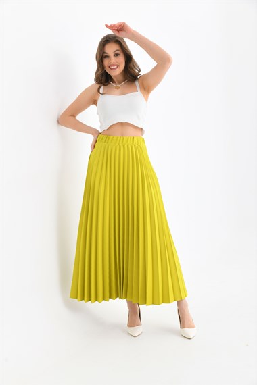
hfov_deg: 29.2
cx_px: 128
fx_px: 493
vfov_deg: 42.7
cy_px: 192
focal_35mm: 46
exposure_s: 1/125
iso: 160
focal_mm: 46
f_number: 6.3
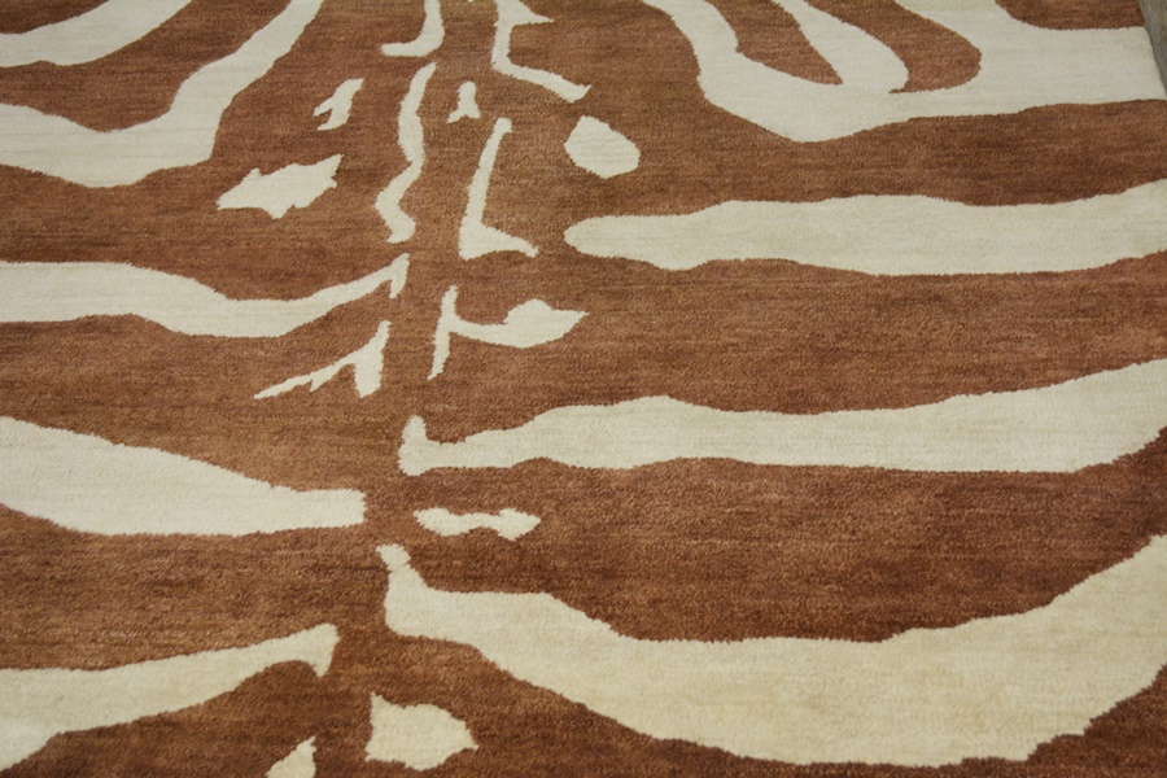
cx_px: 584
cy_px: 389
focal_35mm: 54
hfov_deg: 36.9
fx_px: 1750
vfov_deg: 25.1
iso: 640
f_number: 5
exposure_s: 1/60
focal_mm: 36
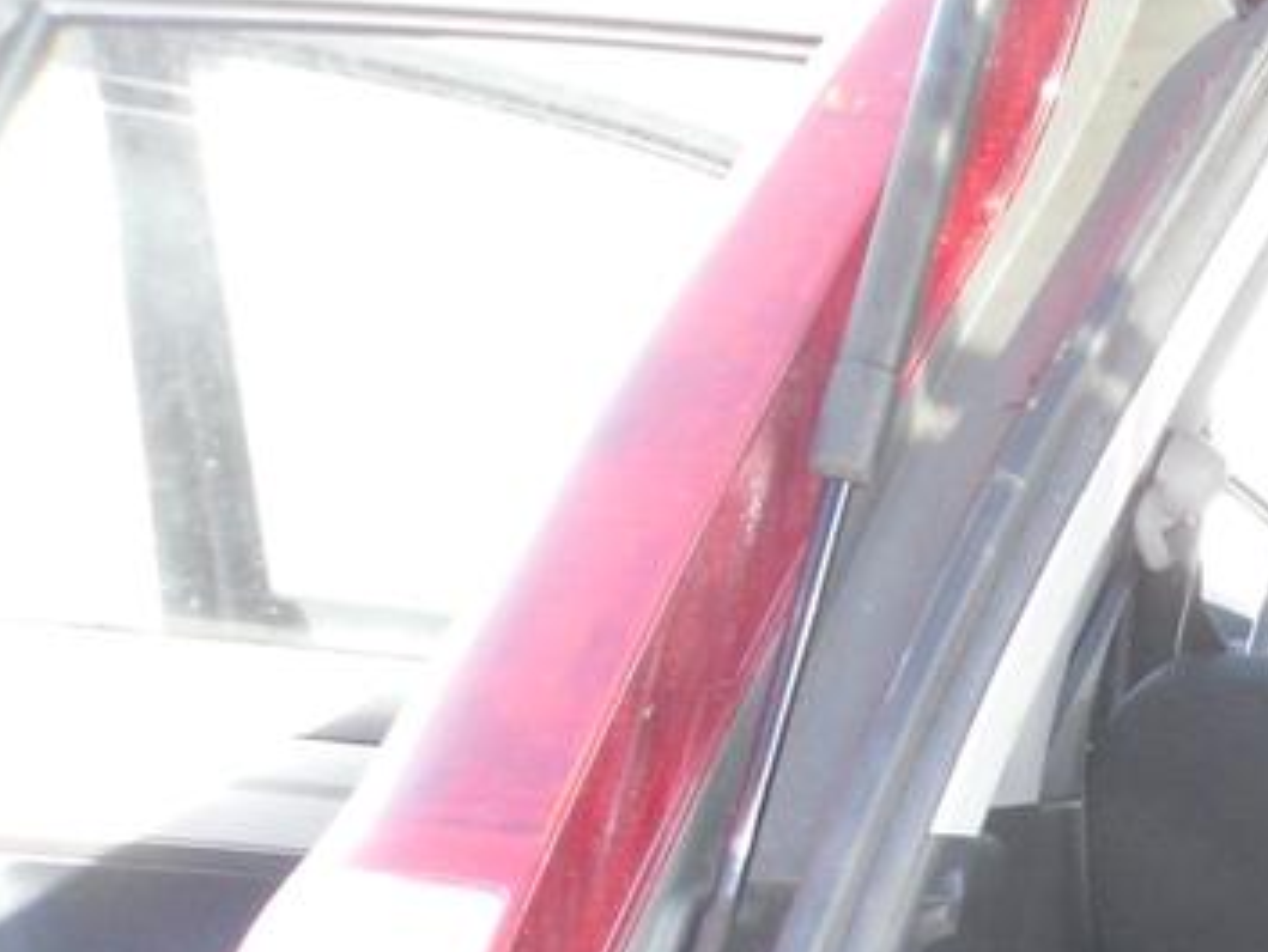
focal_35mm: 127
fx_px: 4654
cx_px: 2288
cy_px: 1336
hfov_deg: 13.8
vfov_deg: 11.3
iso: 100
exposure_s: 1/76
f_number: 3.5
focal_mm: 6.3
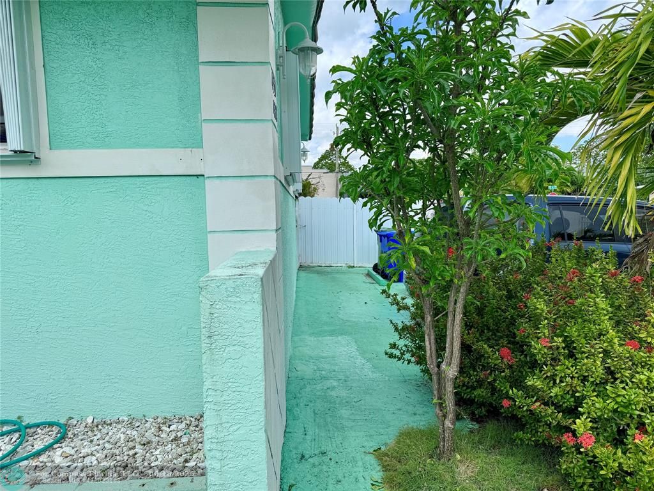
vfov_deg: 56.8
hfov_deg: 71.6
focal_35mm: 24
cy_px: 246
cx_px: 327
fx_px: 453
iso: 80
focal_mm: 6.76
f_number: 1.78
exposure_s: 1/2703
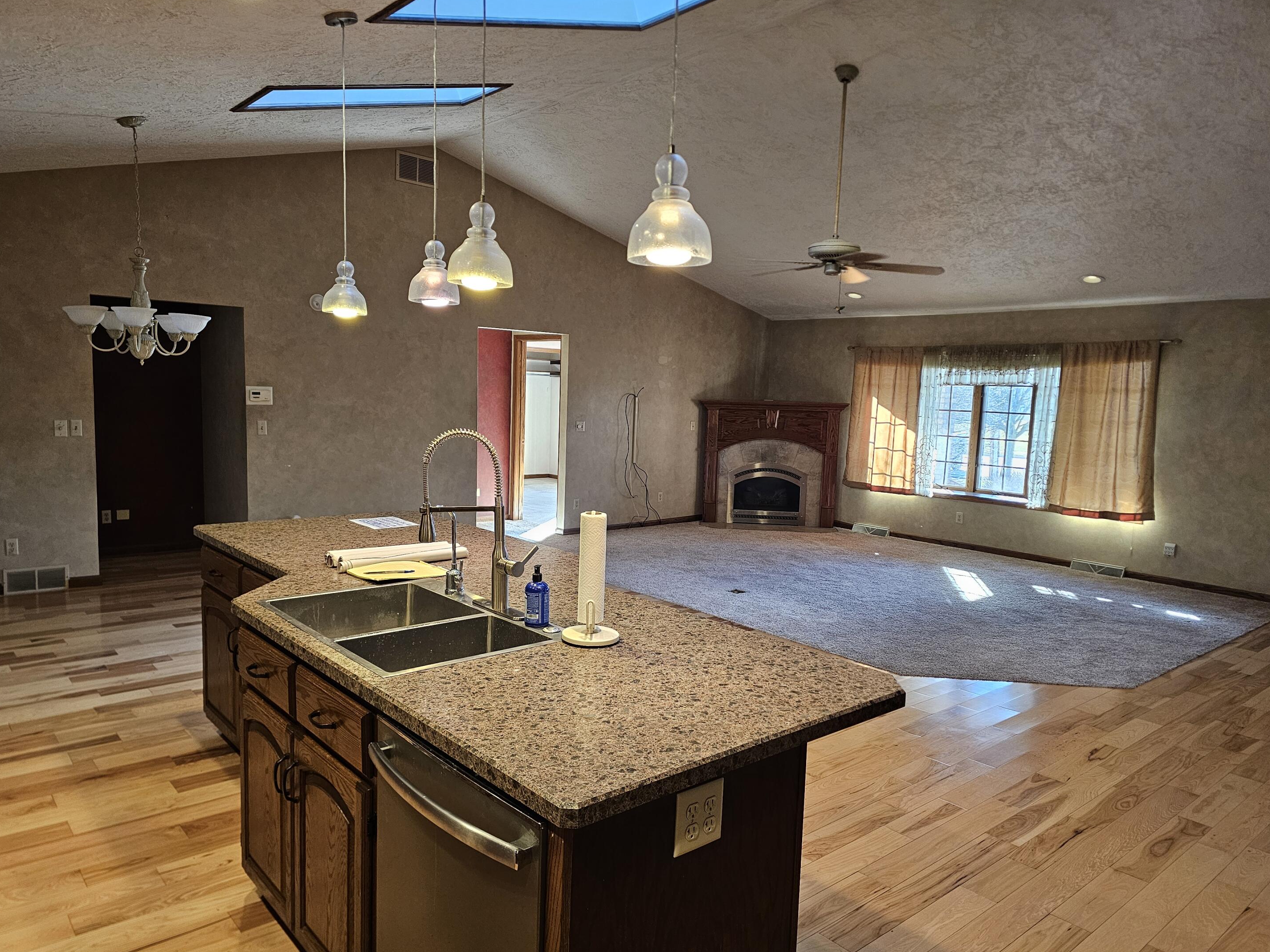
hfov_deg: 71.6
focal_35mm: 24
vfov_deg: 56.8
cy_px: 491
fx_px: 880
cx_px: 637
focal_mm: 6.3
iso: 400
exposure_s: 1/120
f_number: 1.7
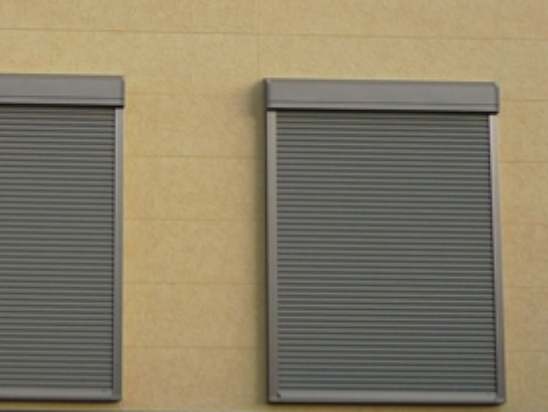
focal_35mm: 92
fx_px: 1458
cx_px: -10
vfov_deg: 15.8
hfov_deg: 20.5
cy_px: 10
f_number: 2.8
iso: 80
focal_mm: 5.5
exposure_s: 1/160
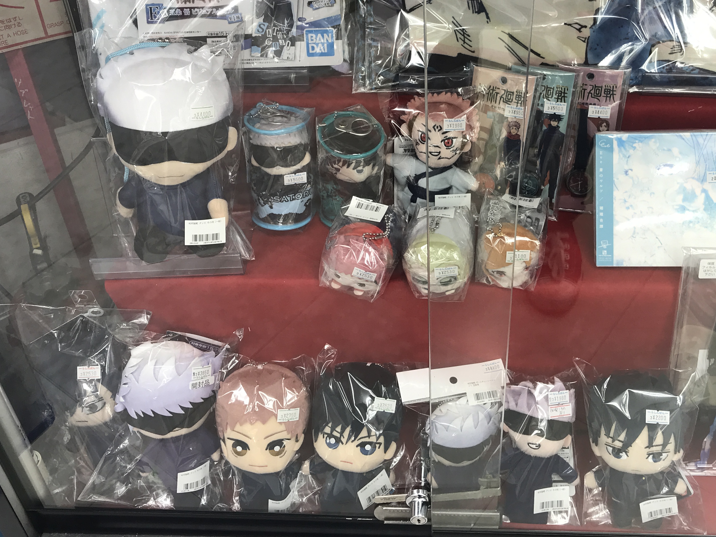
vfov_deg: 33.9
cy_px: 162
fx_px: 869
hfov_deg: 44.4
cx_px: 446
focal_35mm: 42
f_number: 1.8
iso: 20
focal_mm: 3.99
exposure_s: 1/30
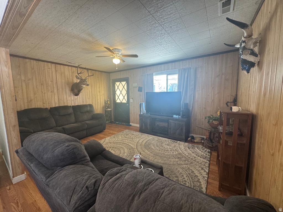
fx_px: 114
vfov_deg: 85.7
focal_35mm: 14
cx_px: 142
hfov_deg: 102.1
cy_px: 106
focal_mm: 2.22
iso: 320
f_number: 2.2
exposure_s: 1/60
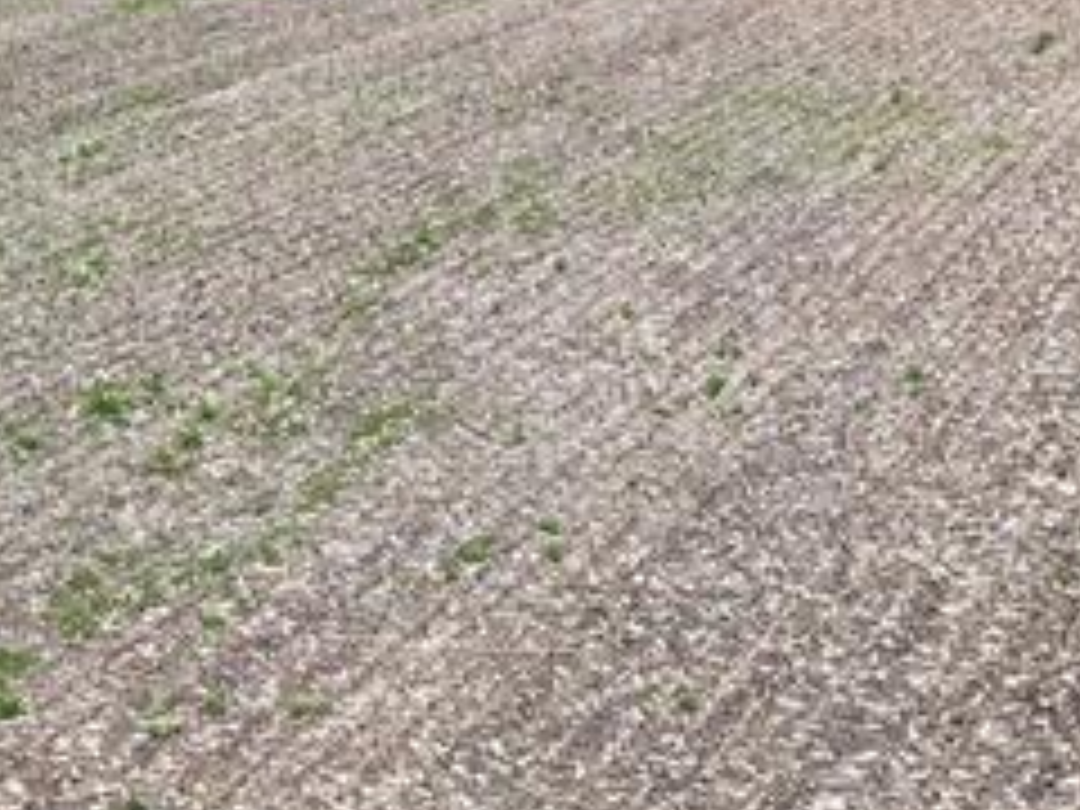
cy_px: 572
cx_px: -230
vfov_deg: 18.4
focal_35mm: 80
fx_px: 2496
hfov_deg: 22.4
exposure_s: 1/1000
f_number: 3.5
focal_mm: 12.29
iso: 100
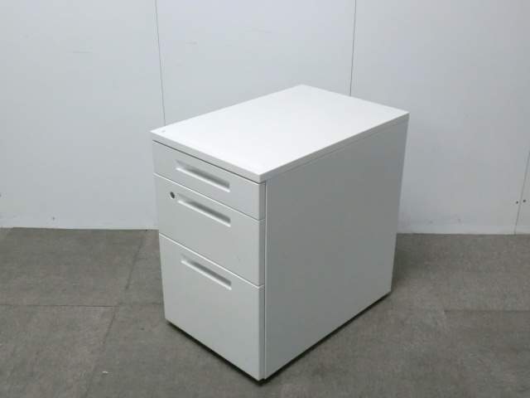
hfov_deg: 42.1
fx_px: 689
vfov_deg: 32.2
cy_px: 199
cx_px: 265
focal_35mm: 45
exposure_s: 1/60
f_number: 4.3
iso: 800
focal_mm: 8.2
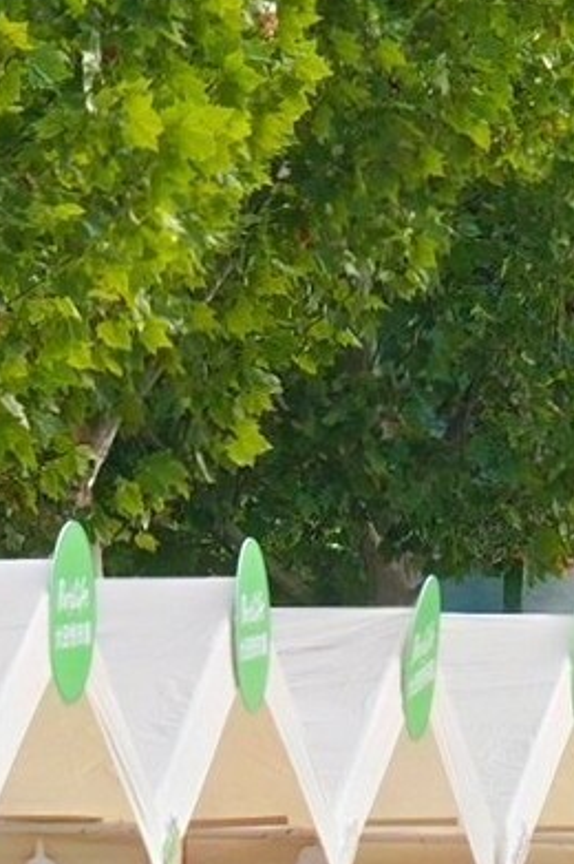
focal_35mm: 723
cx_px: 1888
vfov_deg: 2.9
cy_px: 781
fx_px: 17321
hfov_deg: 1.9
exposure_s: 1/640
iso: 200
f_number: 2.8
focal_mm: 70
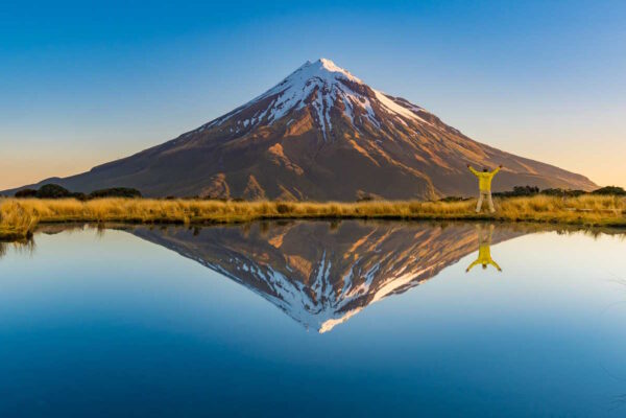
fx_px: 696
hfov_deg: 48.5
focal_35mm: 40
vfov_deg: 33.4
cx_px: 313
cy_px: 209
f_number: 11
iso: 100
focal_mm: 27
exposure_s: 1/5
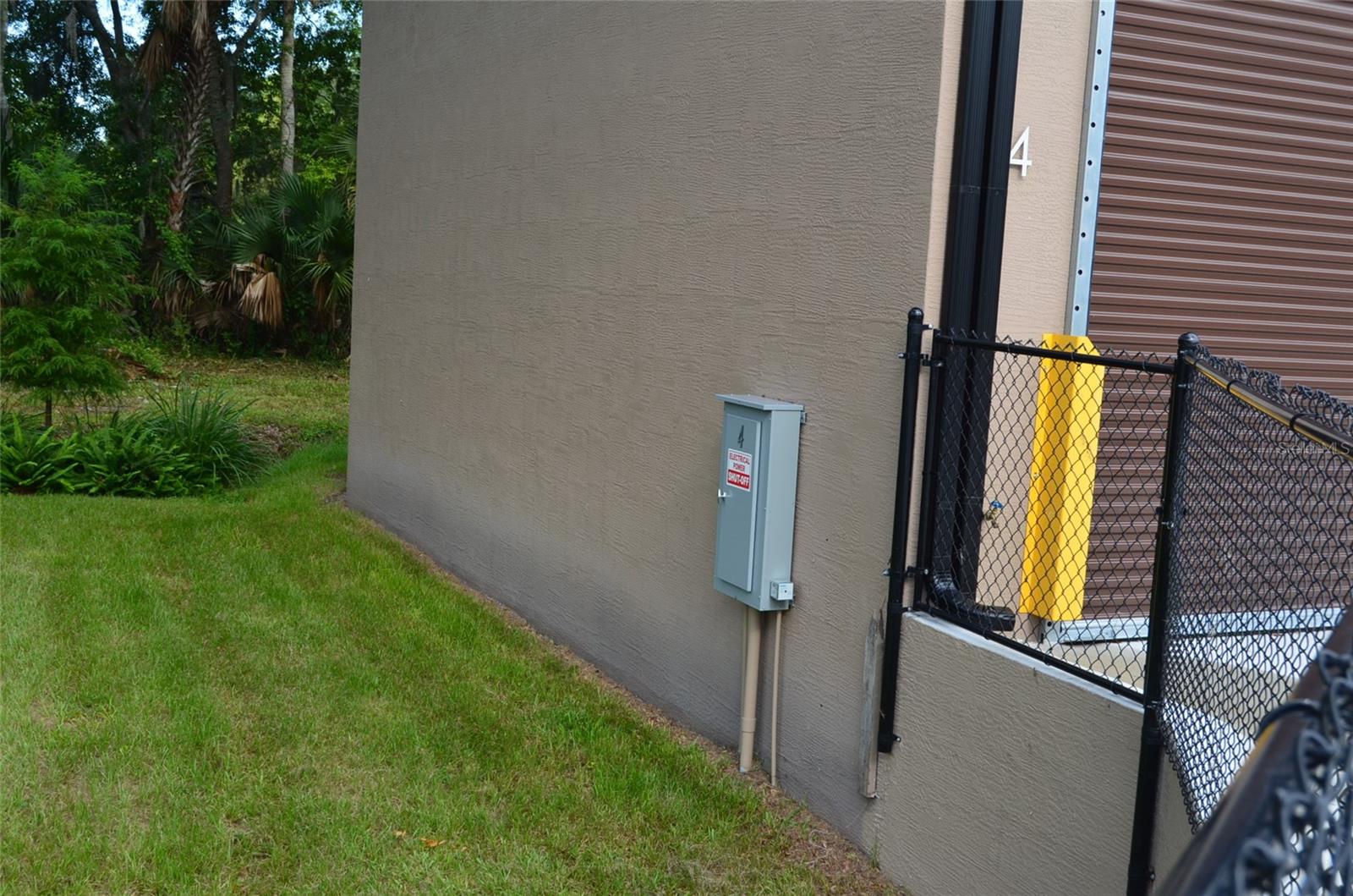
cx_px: 676
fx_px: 1462
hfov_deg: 49.7
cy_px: 448
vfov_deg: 34.0
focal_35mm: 39
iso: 400
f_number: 10
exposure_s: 1/200
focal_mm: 26
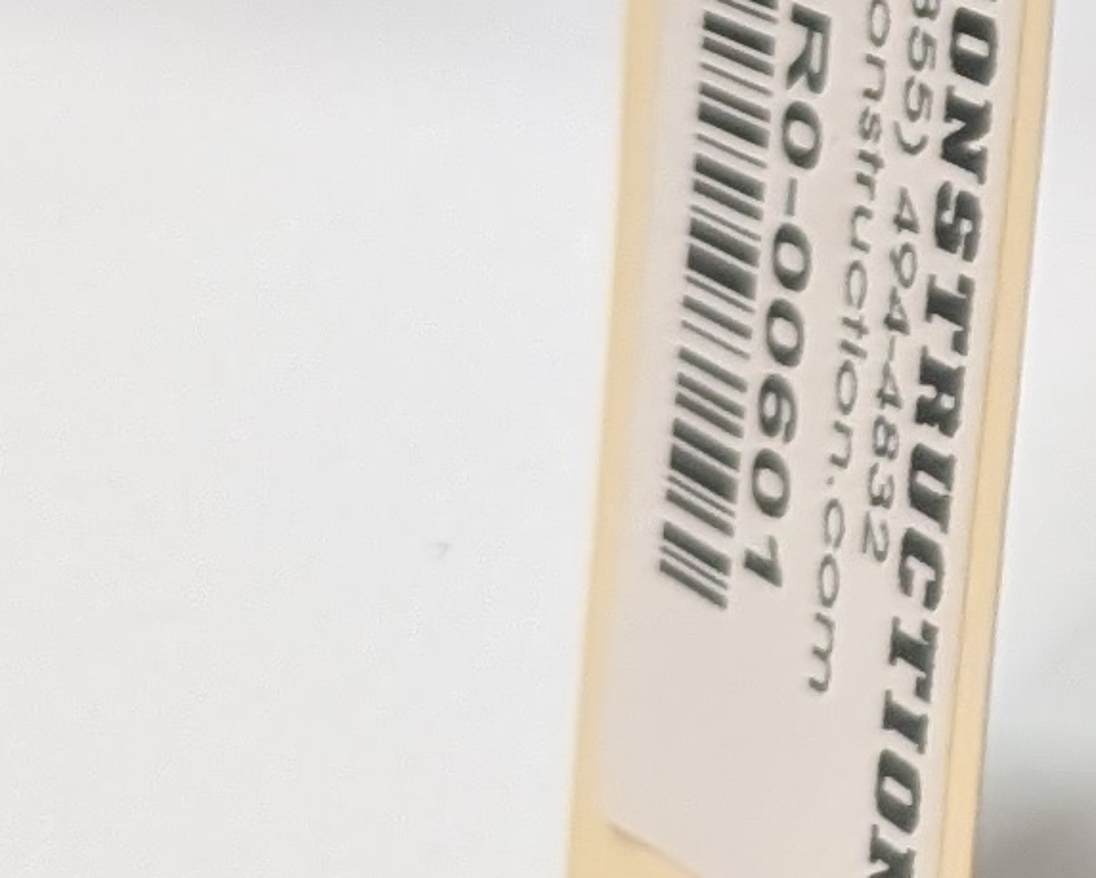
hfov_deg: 8.6
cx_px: 3728
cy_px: -291
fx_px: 5420
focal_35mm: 167
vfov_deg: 9.1
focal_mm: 6.9
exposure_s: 1/60
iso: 424
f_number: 1.68
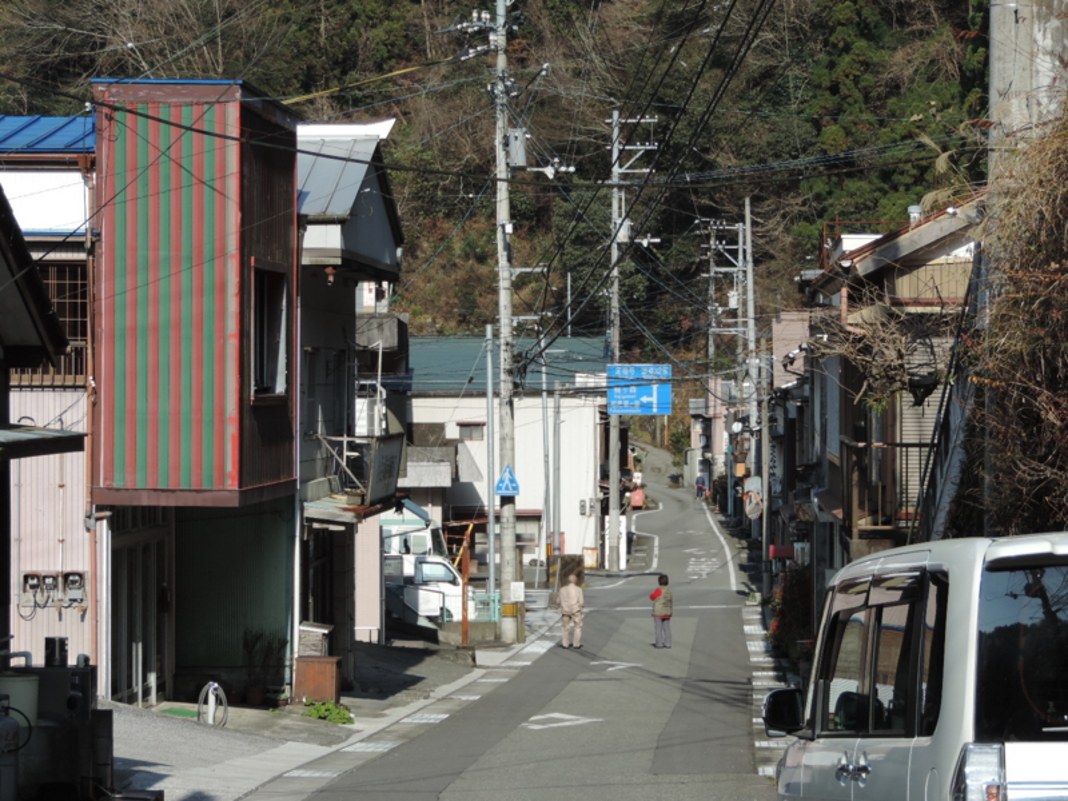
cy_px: 400
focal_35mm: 120
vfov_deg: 12.3
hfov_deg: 16.4
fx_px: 3702
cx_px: 534
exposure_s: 1/500
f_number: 4.2
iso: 80
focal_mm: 21.4
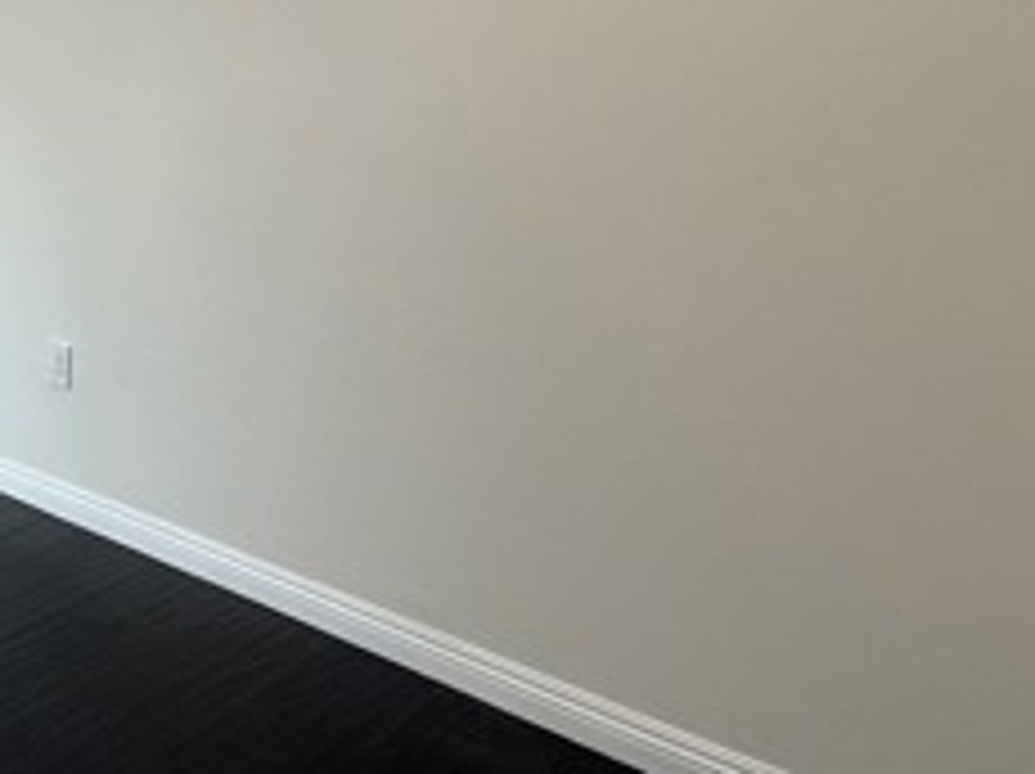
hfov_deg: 40.8
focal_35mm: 39
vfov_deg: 34.4
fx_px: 1165
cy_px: 54
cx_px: -36
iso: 100
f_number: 2.2
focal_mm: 2.22
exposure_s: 1/120
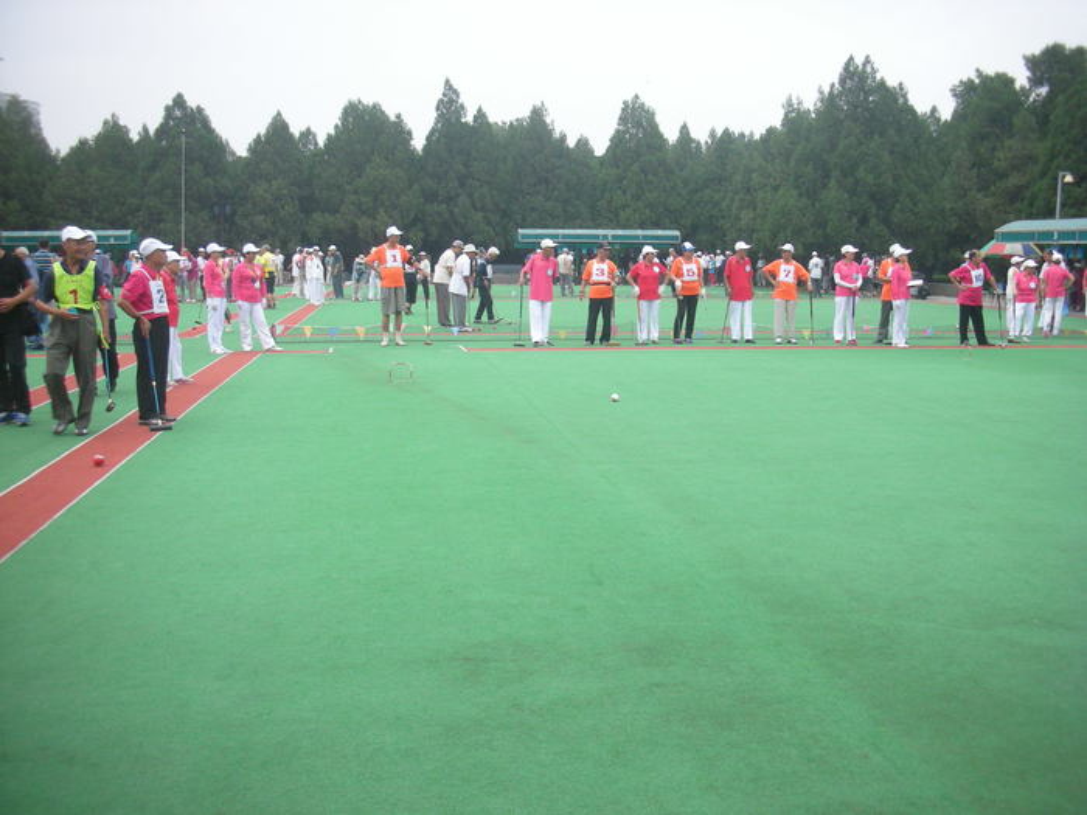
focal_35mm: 35
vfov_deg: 40.7
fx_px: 1099
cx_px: 544
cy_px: 408
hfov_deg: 52.6
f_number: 7.9
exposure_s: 1/81
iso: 100
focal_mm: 5.8
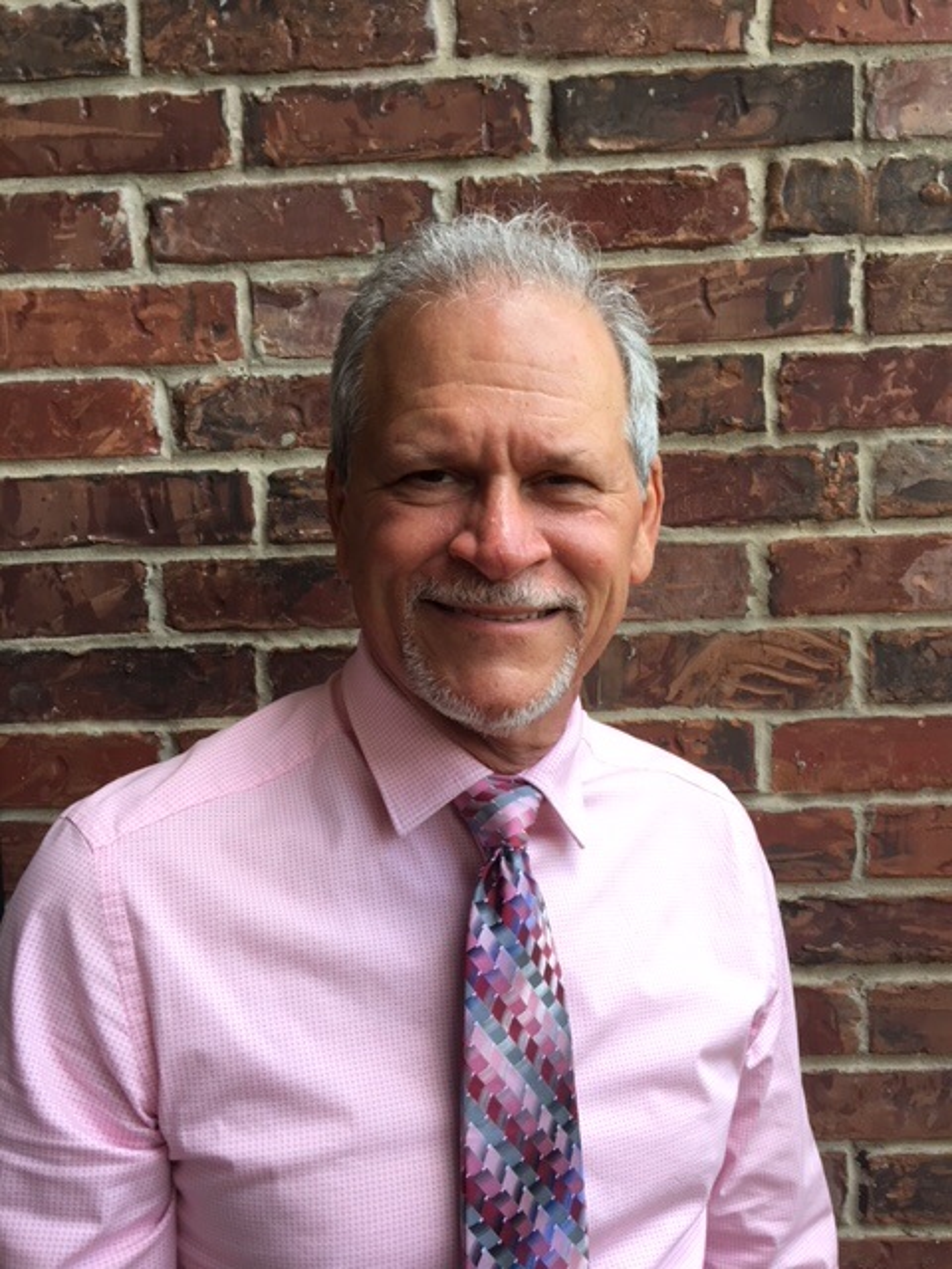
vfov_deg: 61.7
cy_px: 634
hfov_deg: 48.2
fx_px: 1063
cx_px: 476
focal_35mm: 29
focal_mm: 4.15
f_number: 2.2
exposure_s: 1/120
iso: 32
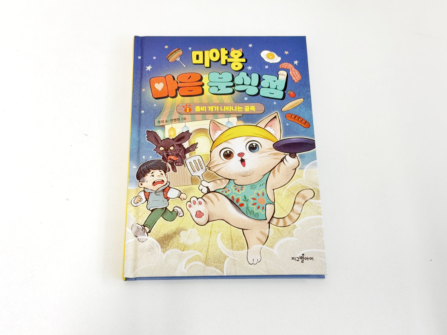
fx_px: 620
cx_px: 224
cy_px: 168
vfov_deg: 30.3
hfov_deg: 39.7
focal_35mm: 48
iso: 64
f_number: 1.78
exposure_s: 1/120
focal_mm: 6.76
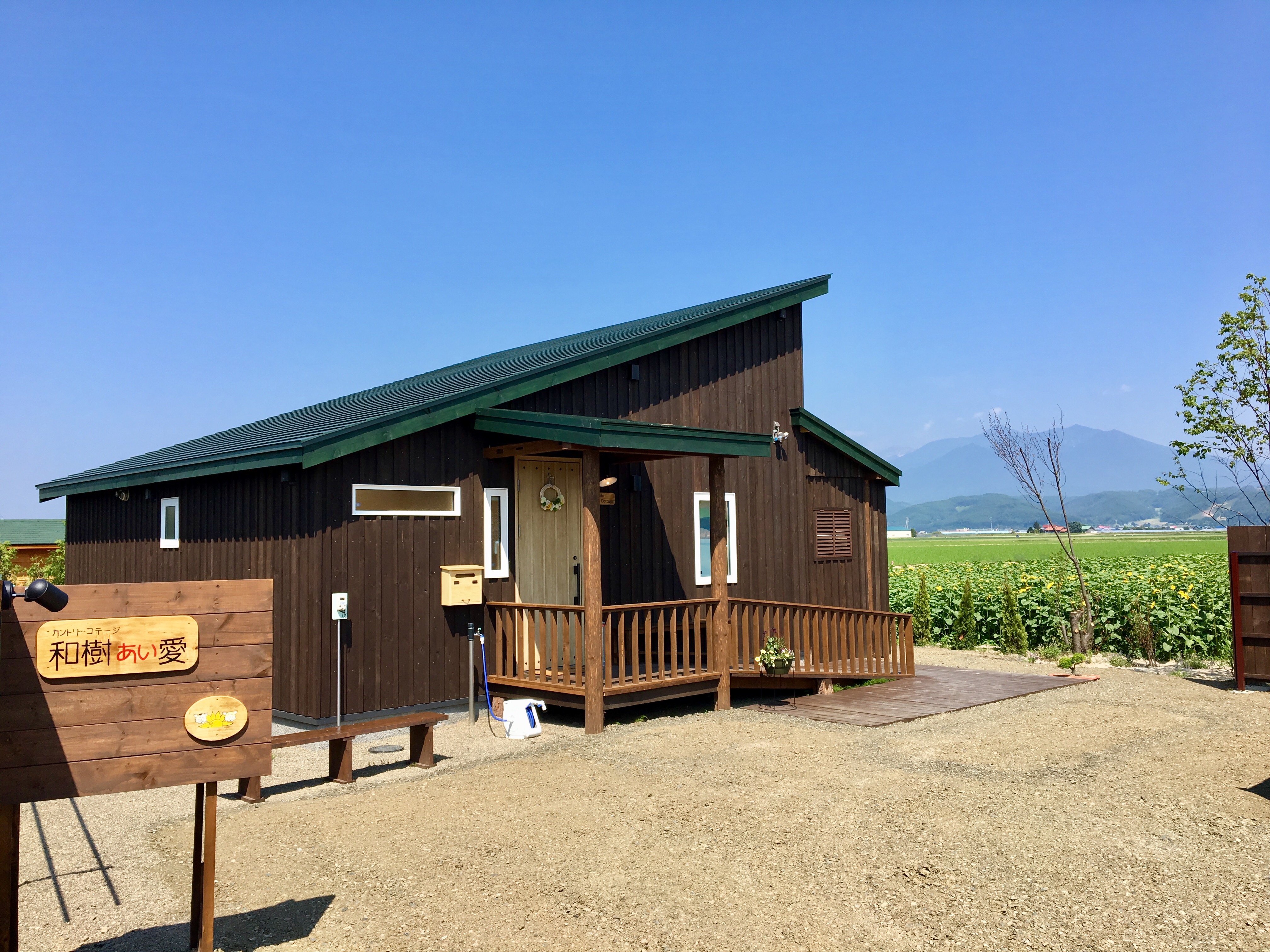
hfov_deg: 61.7
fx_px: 1064
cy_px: 476
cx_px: 635
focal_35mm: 29
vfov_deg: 48.2
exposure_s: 1/1202
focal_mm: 4.15
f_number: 2.2
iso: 25
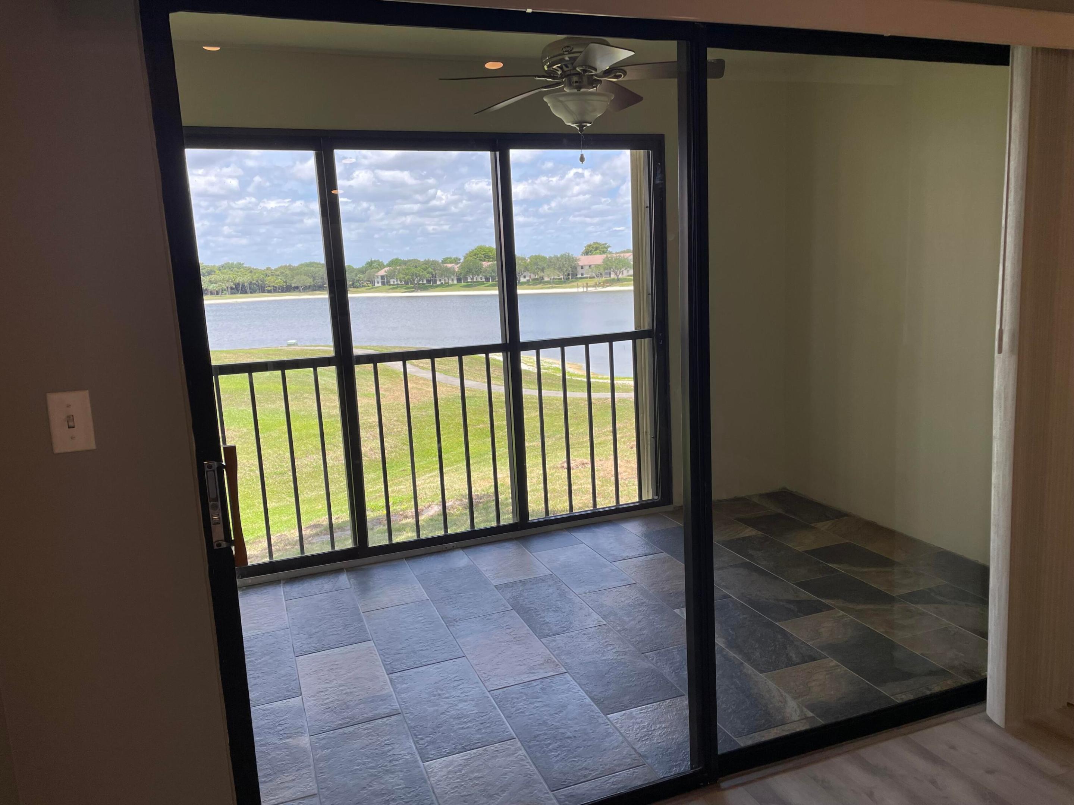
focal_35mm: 26
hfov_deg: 67.3
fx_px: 807
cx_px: 537
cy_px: 402
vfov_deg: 53.1
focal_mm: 4.2
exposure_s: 1/374
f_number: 1.6
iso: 32
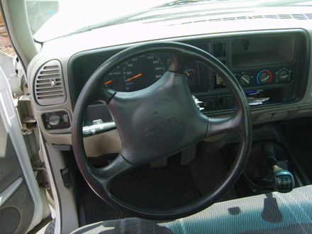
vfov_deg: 40.7
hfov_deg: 52.6
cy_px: 117
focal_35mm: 35
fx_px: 315
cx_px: 156
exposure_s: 1/125
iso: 50
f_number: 2.8
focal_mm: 5.8
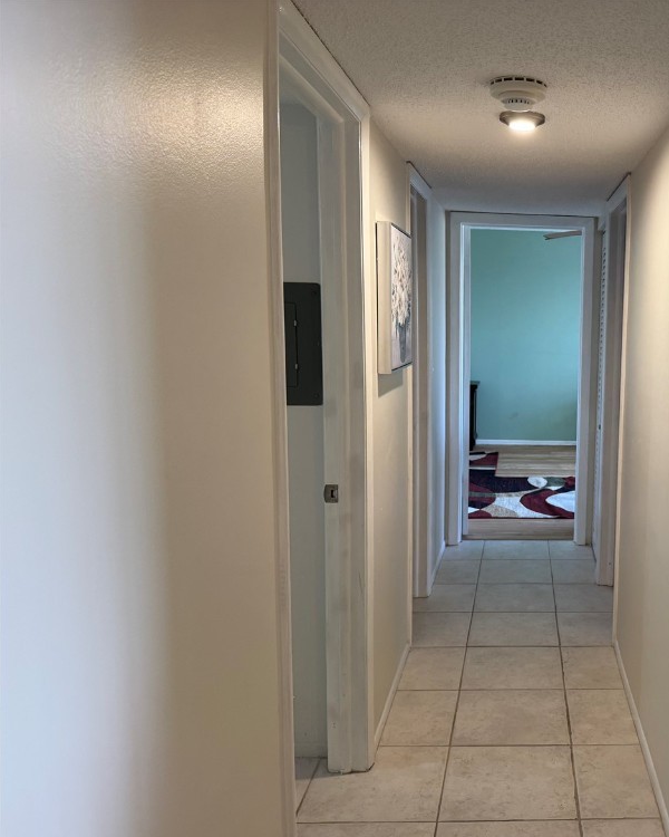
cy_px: 426
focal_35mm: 32
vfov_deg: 55.7
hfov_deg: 42.9
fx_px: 792
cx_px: 570
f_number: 1.78
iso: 200
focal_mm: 6.76
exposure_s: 1/120
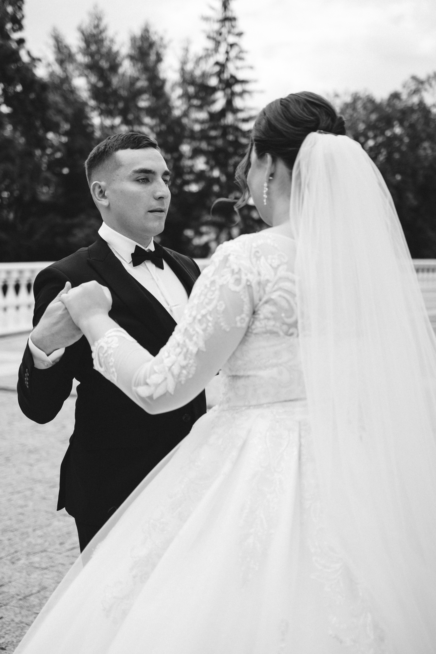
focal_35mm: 53
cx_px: 218
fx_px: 963
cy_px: 327
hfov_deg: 25.5
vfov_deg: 37.5
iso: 250
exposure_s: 1/2200
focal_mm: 35
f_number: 1.8
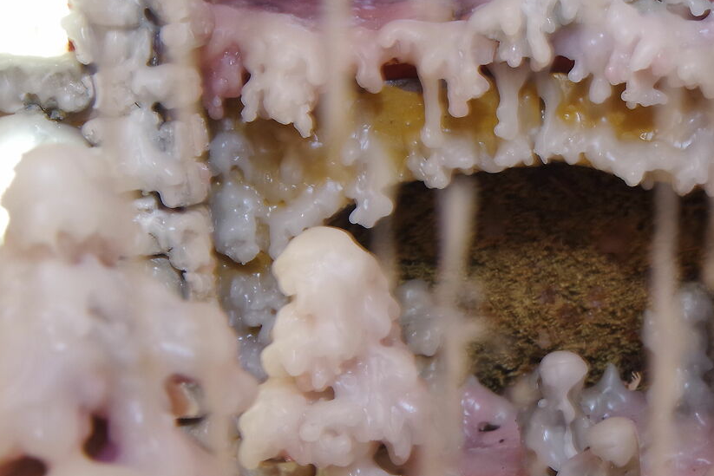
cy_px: 379
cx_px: 583
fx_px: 1388
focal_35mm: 70
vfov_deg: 19.3
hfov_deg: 28.2
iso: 800
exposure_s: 1/3.33
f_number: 8
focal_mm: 24
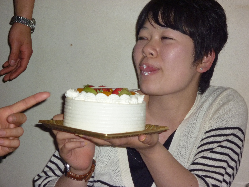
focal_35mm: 109
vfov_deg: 13.6
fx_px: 784
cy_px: 94
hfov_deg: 18.0
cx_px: 124
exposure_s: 1/60
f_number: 5.7
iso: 320
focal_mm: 19.2
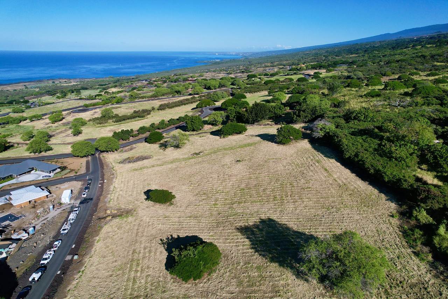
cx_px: 224
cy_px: 150
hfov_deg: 78.6
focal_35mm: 22
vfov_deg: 57.2
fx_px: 274
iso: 100
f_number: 2.8
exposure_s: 1/3200
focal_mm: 8.38
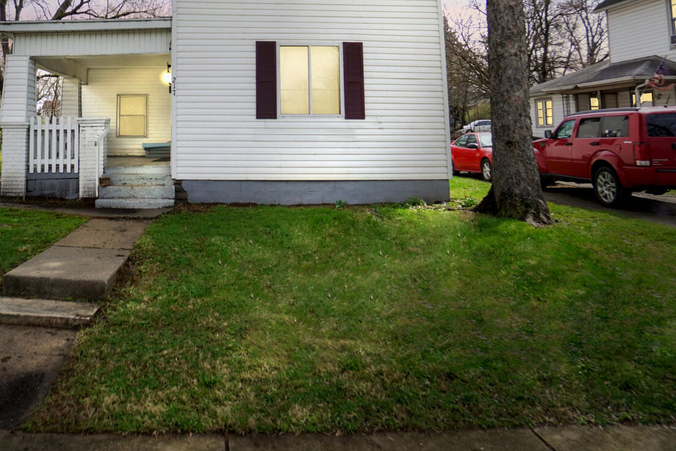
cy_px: 71
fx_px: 507
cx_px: 221
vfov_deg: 44.8
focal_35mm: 27
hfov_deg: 65.5
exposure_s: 1/500
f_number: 5.6
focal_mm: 10
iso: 125
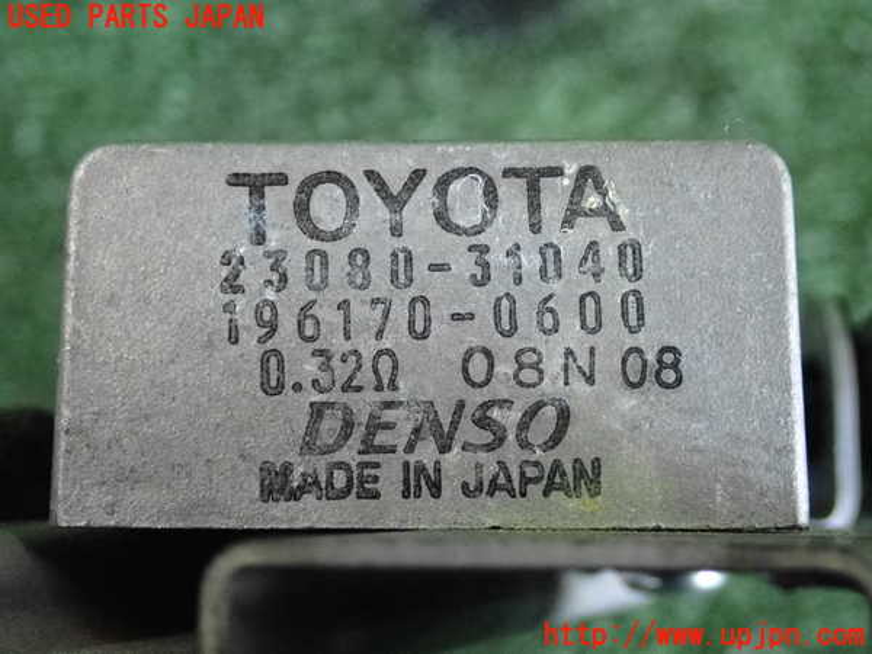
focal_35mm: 62
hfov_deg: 31.2
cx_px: 436
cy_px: 327
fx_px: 1562
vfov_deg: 23.7
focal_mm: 11.09
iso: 2000
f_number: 3.6
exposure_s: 1/125
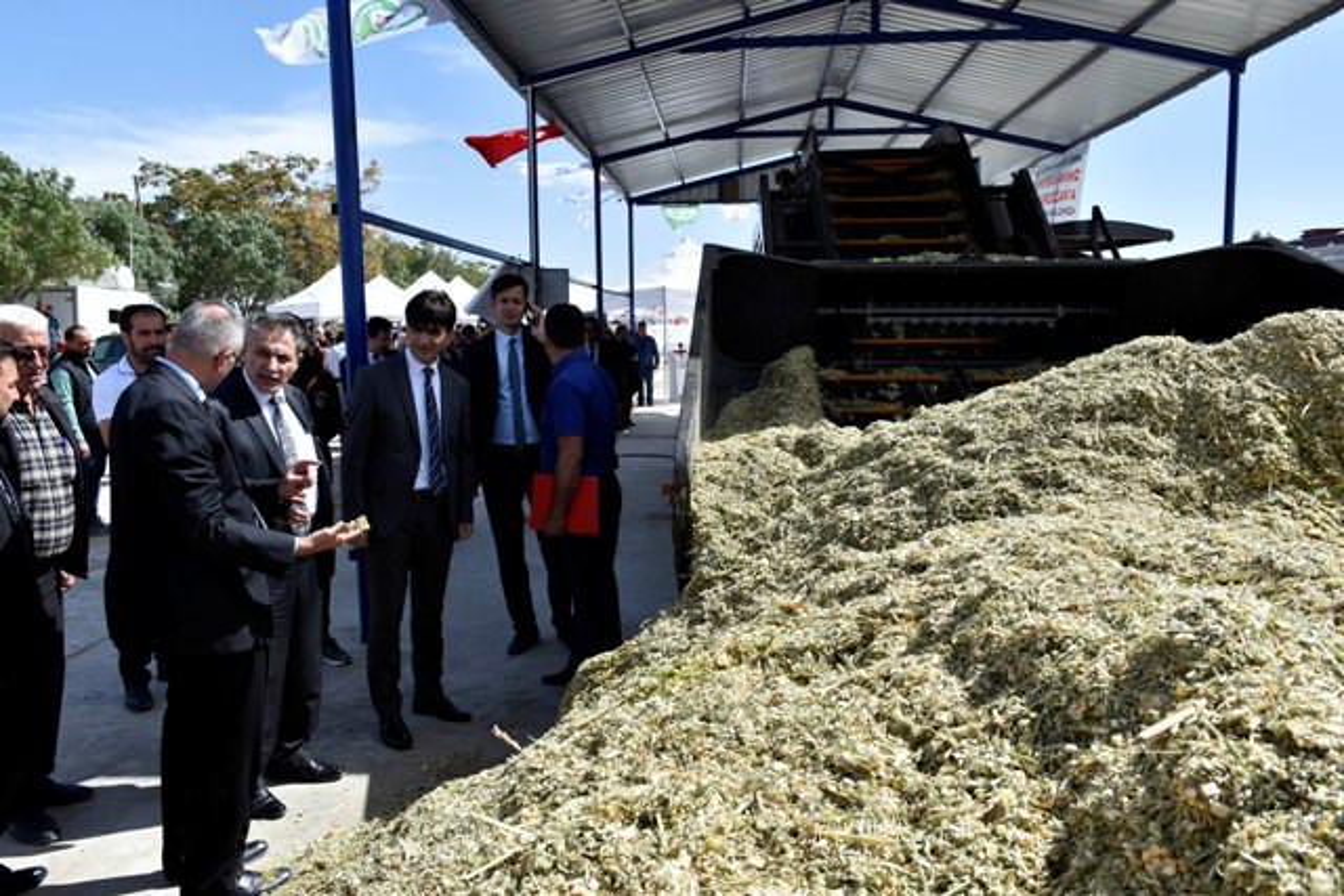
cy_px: 448
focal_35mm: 27
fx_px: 1008
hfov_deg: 67.4
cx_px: 672
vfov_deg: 48.0
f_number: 8
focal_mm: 18
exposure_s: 1/500
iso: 200
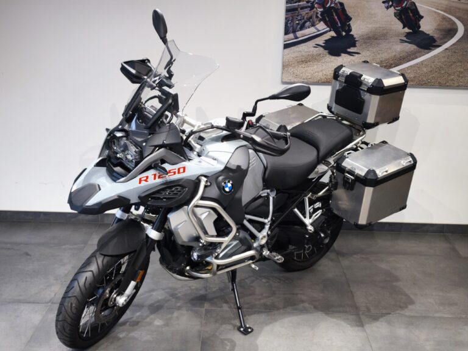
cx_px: 234
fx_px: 622
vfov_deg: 31.5
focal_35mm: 46
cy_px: 176
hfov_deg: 41.2
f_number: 1.6
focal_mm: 6.57
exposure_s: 1/50
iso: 250
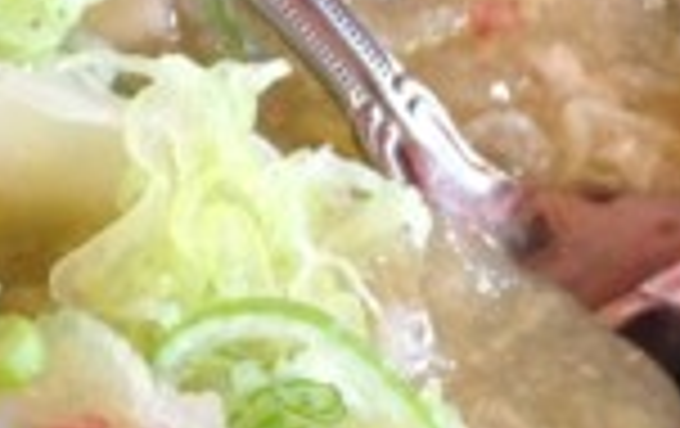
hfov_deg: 13.7
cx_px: -113
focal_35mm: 148
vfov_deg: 8.8
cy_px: 505
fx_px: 2748
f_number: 2.4
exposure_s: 1/20
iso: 200
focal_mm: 4.13
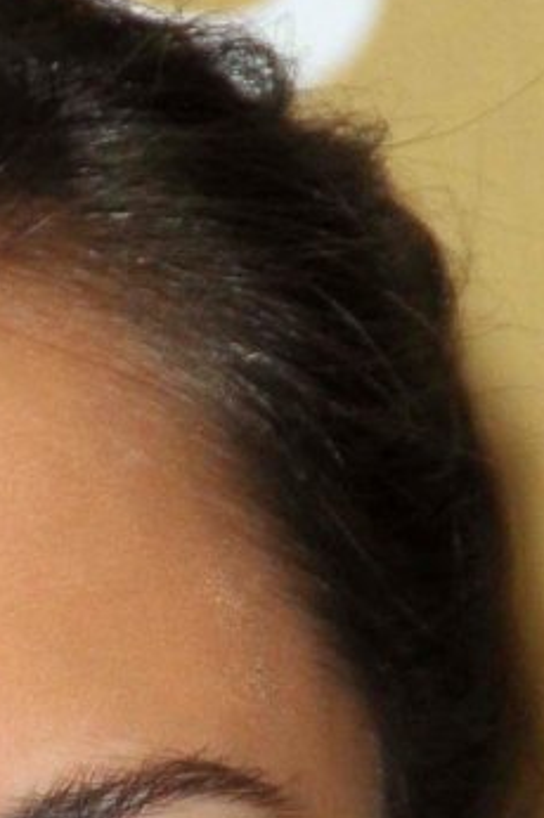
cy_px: 1980
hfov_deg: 1.3
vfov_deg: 1.9
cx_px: -516
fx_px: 24686
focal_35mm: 1087
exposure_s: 1/160
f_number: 7.1
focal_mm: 130
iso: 400
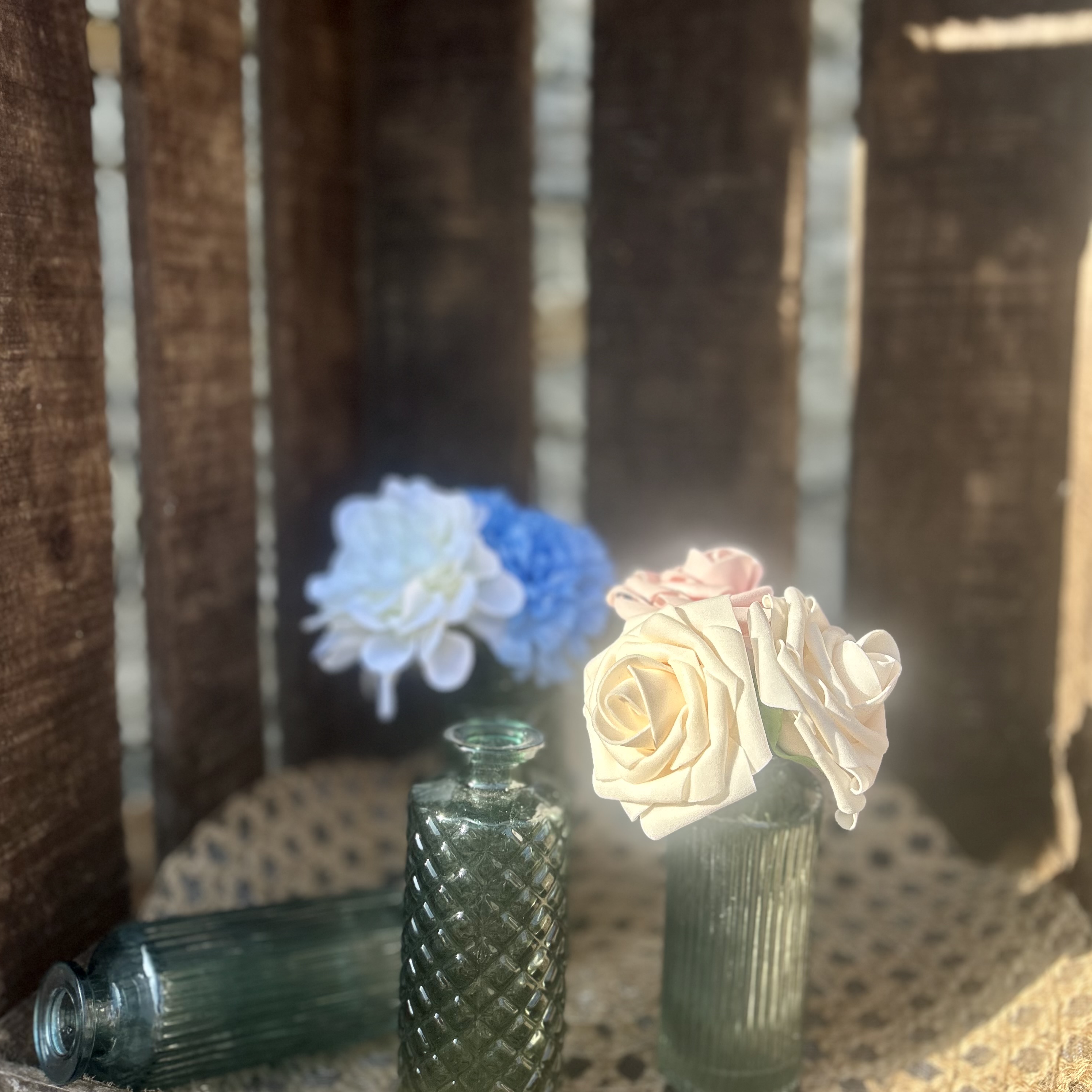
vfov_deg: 52.3
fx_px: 1106
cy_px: 449
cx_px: 543
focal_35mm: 31
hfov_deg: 52.5
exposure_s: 1/2083
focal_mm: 5.7
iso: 50
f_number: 1.5
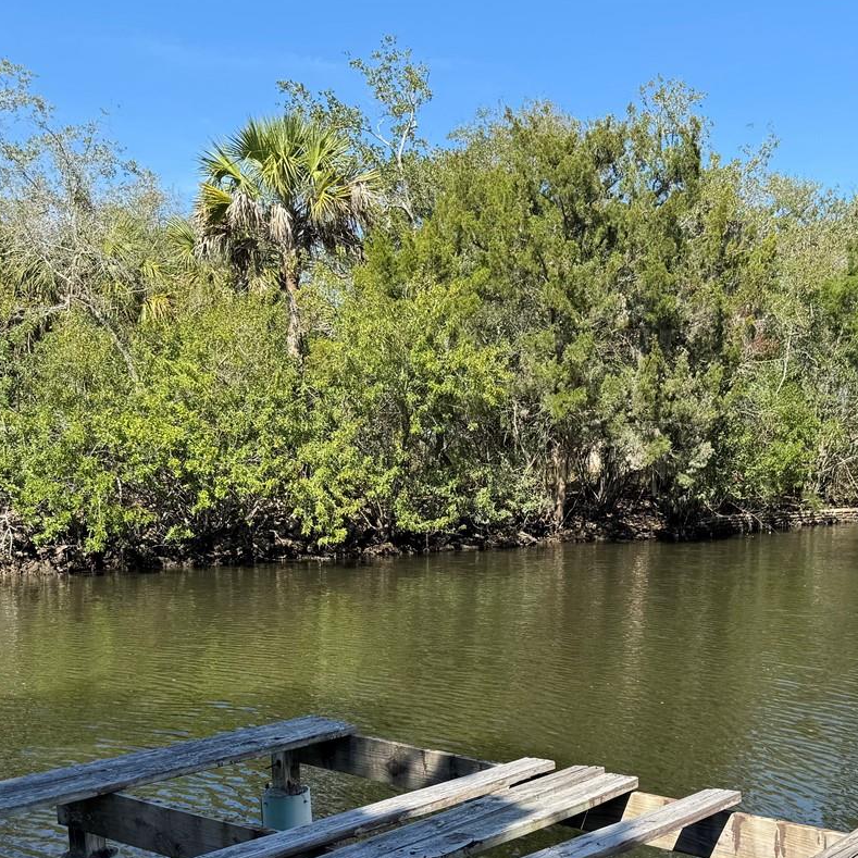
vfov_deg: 38.4
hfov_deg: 38.8
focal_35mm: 43
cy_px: 612
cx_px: 554
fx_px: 1206
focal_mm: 6.76
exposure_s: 1/2105
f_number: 1.78
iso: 80
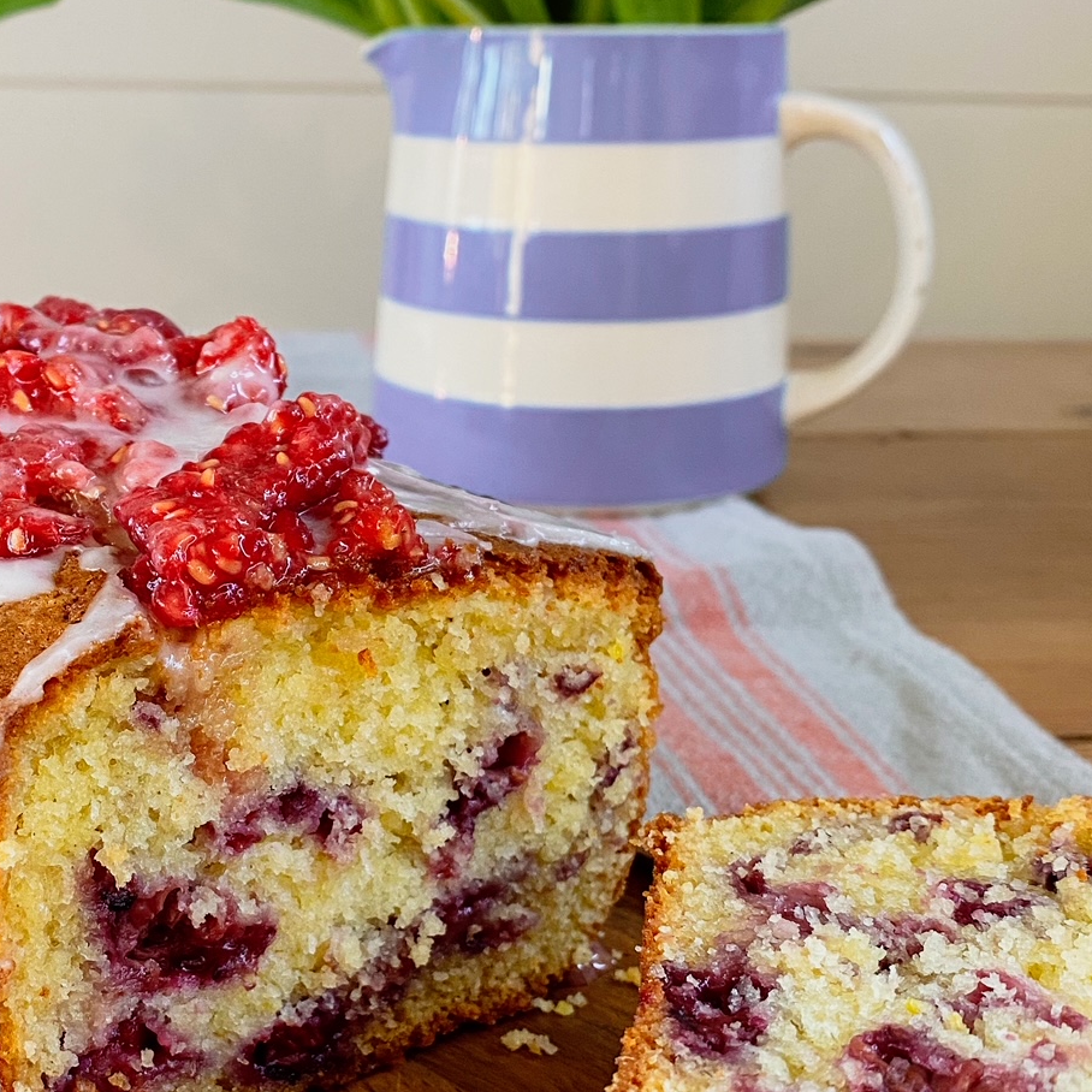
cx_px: 286
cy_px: 688
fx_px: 1820
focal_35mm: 51
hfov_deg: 32.8
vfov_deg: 33.2
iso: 160
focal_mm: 4.25
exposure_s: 1/50
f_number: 1.8
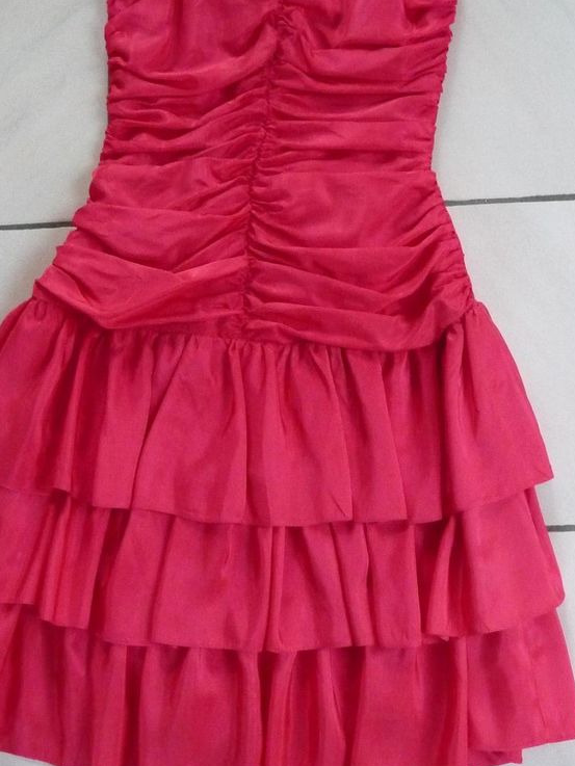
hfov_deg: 37.7
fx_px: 841
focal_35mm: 38
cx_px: 257
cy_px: 318
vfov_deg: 48.8
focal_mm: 4.7
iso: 800
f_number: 3.3
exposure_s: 1/20
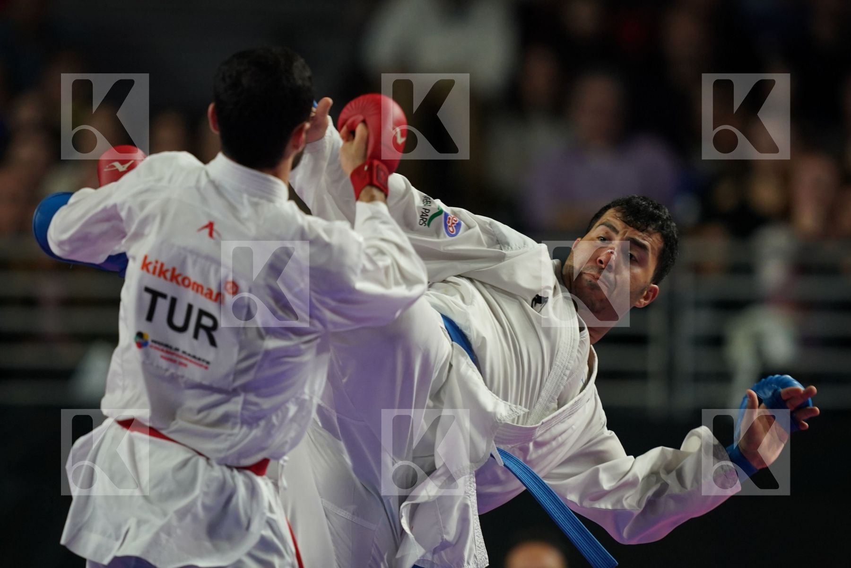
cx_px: 426
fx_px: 14182
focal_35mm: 600
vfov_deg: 2.3
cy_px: 284
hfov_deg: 3.4
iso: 1250
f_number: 2.8
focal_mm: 400
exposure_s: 1/1000
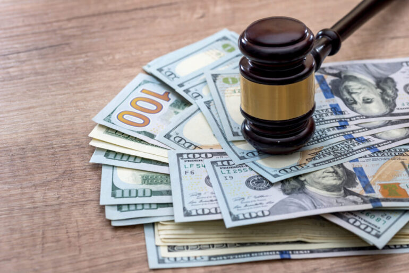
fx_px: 1194
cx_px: 204
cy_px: 136
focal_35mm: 105
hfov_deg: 19.4
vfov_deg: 13.1
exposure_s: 1/200
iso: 250
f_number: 9
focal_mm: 105
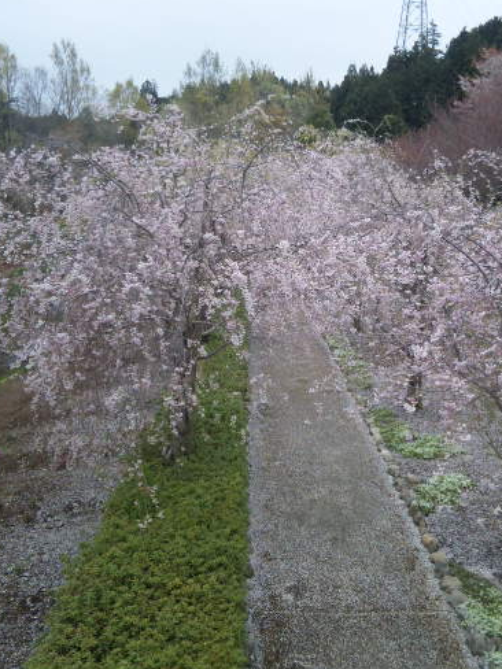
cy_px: 355
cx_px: 314
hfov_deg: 37.5
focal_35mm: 38
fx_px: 735
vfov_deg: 48.9
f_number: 2.8
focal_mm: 4.82
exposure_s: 1/297
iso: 100
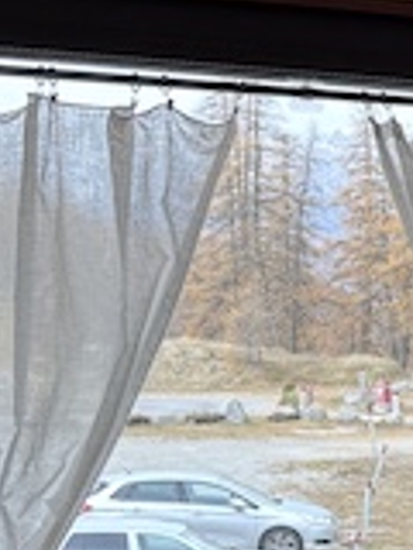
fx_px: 1909
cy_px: 468
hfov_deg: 10.1
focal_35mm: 120
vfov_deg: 16.3
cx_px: 1122
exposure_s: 1/100
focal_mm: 6.76
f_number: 1.78
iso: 64
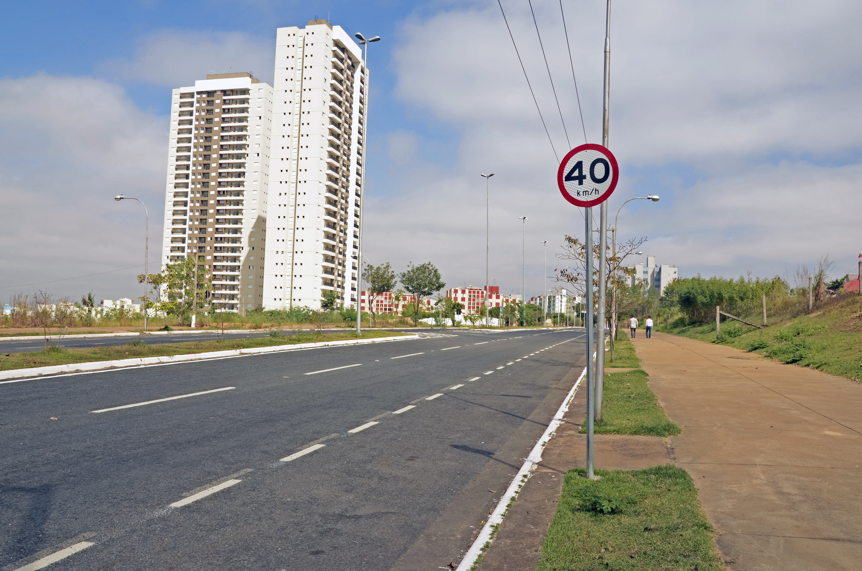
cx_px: 431
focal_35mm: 32
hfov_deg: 59.6
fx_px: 753
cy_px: 286
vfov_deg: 41.5
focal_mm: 21
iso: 100
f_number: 10
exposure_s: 1/160
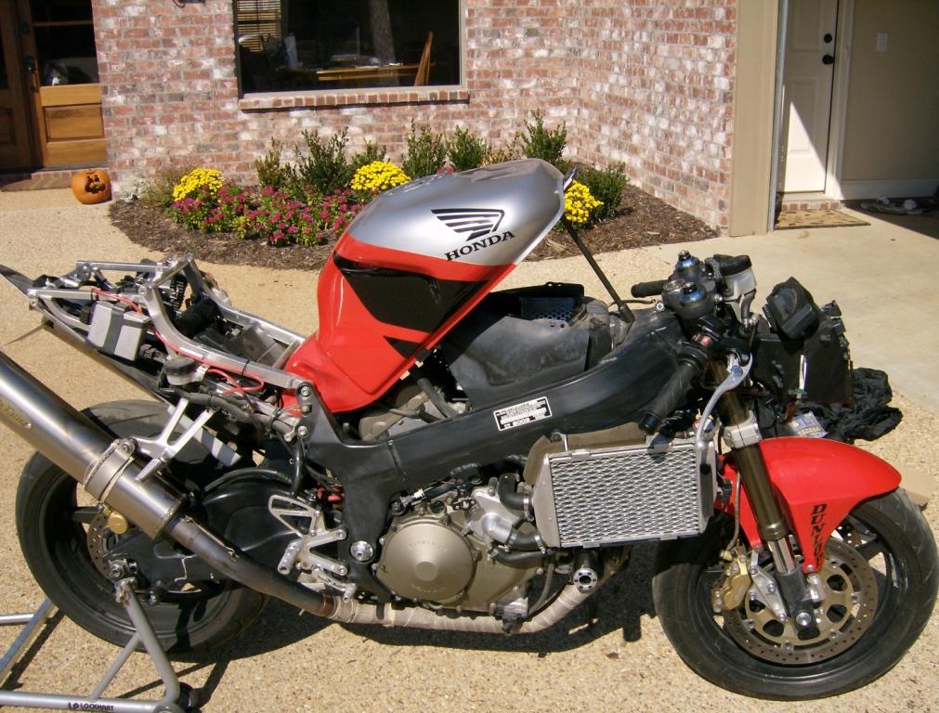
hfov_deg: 51.1
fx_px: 981
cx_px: 470
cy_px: 356
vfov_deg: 40.0
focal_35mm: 36
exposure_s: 1/953
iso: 100
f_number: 4.7
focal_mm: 6
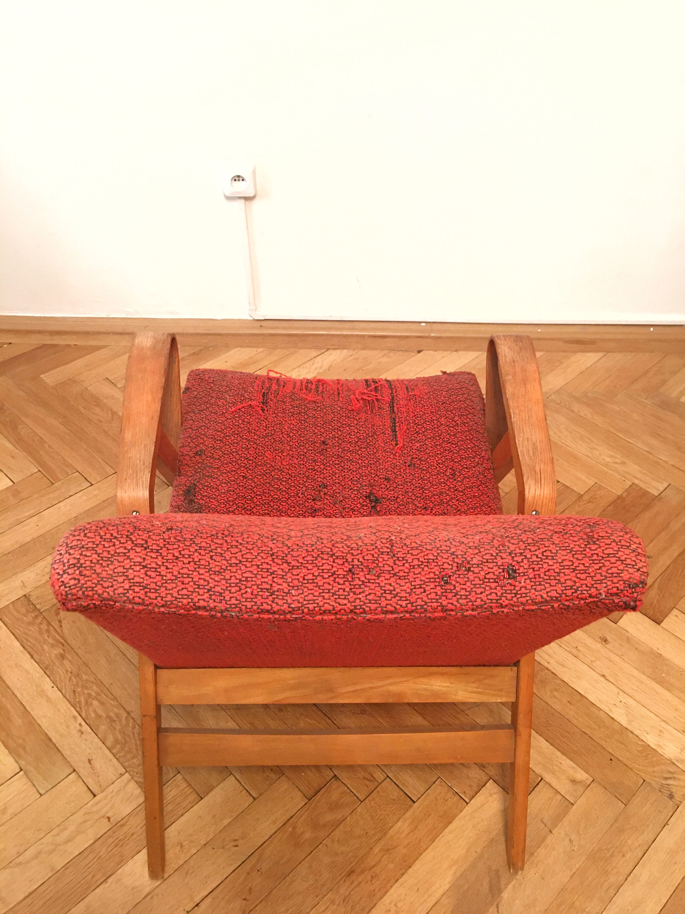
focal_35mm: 29
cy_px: 457
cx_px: 342
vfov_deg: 61.7
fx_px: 765
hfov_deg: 48.2
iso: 125
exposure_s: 1/17
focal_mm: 4.15
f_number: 2.2
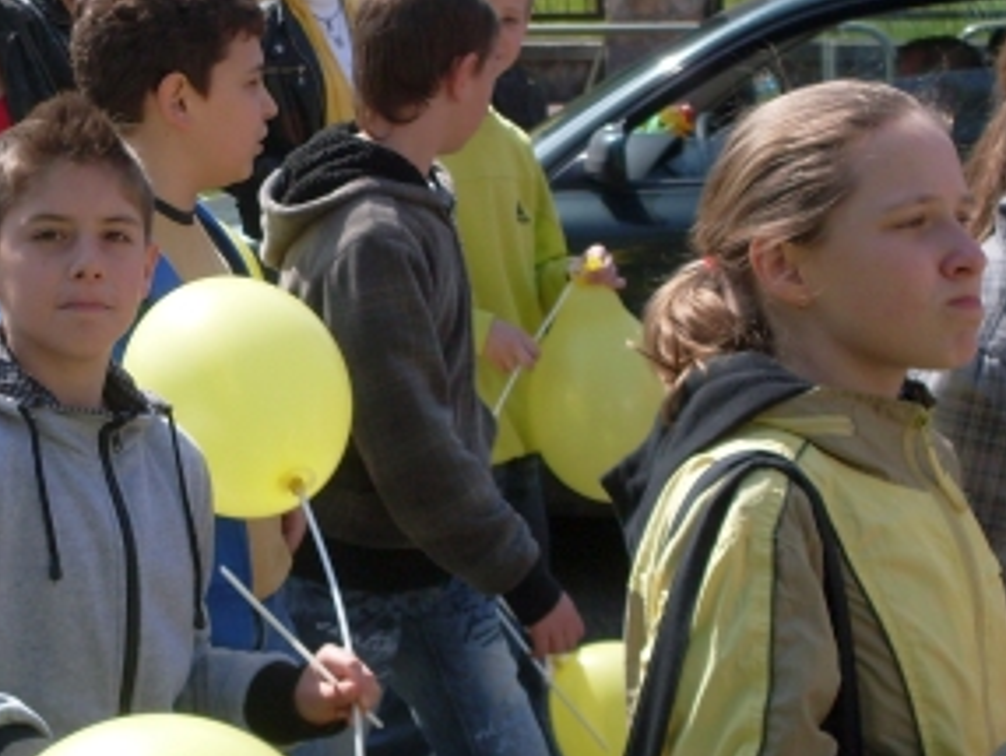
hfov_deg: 17.6
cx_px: 229
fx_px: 3229
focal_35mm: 111
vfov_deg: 13.4
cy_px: 288
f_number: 3.4
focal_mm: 9.9
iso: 80
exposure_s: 1/750
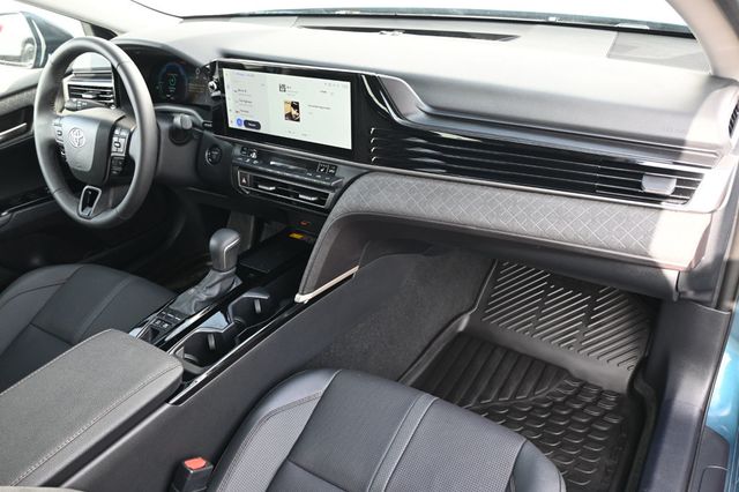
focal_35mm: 29
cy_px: 246
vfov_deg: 44.6
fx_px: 600
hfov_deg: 63.2
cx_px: 370
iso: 560
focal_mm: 19.5
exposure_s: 1/125
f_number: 3.8
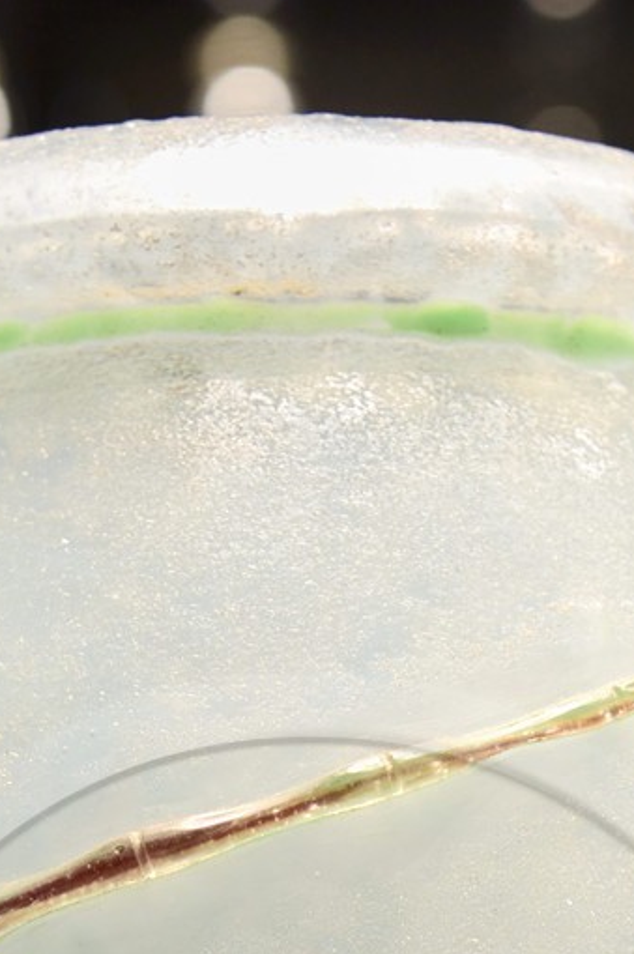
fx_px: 4156
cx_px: 311
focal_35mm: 157
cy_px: 1255
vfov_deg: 12.7
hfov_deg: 8.7
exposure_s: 1/20
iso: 800
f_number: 5.6
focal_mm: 50
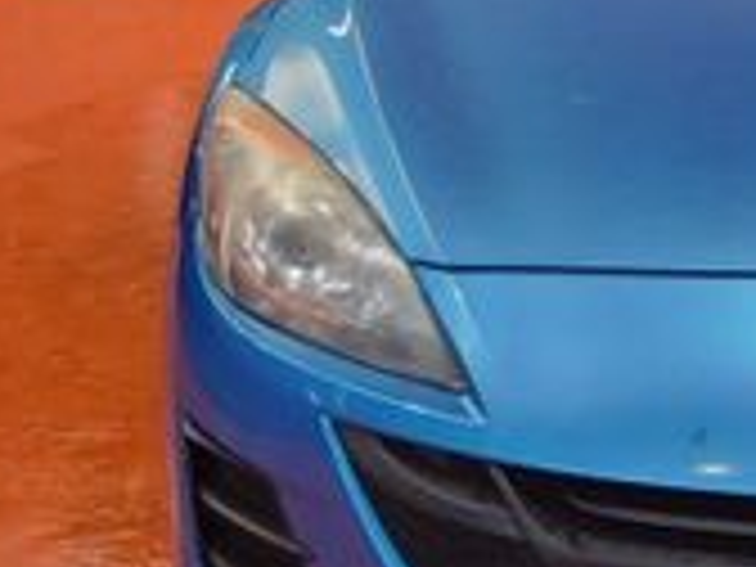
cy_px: 36
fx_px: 2031
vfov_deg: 15.7
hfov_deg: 20.0
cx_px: 868
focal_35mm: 93
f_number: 2
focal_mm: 3.08
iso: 200
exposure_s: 1/50
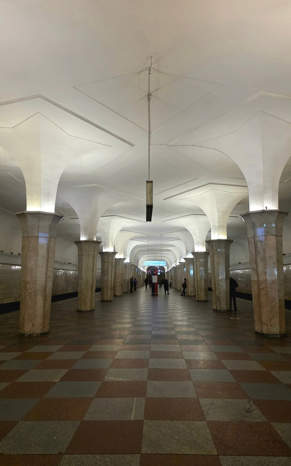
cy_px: 234
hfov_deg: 49.2
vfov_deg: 72.6
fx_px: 317
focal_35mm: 25
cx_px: 153
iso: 400
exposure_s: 1/101
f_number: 1.7
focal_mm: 6.3
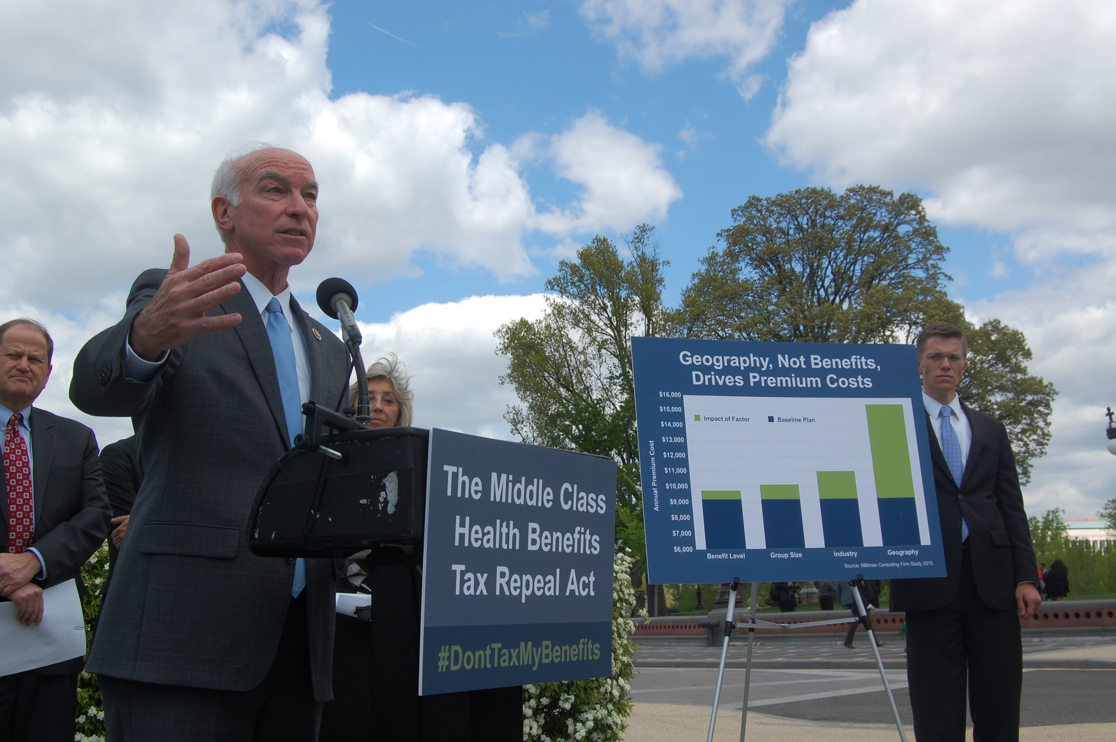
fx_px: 1394
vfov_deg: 29.8
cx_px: 558
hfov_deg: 43.6
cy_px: 371
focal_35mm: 45
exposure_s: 1/320
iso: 200
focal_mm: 30
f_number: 9
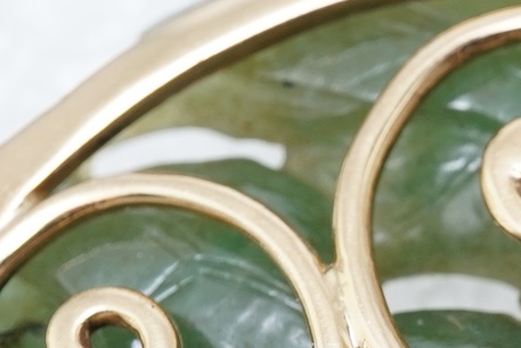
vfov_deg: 7.7
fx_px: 2562
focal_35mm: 177
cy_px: 347
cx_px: 953
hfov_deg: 10.8
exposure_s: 1/125
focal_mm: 30
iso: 500
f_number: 16
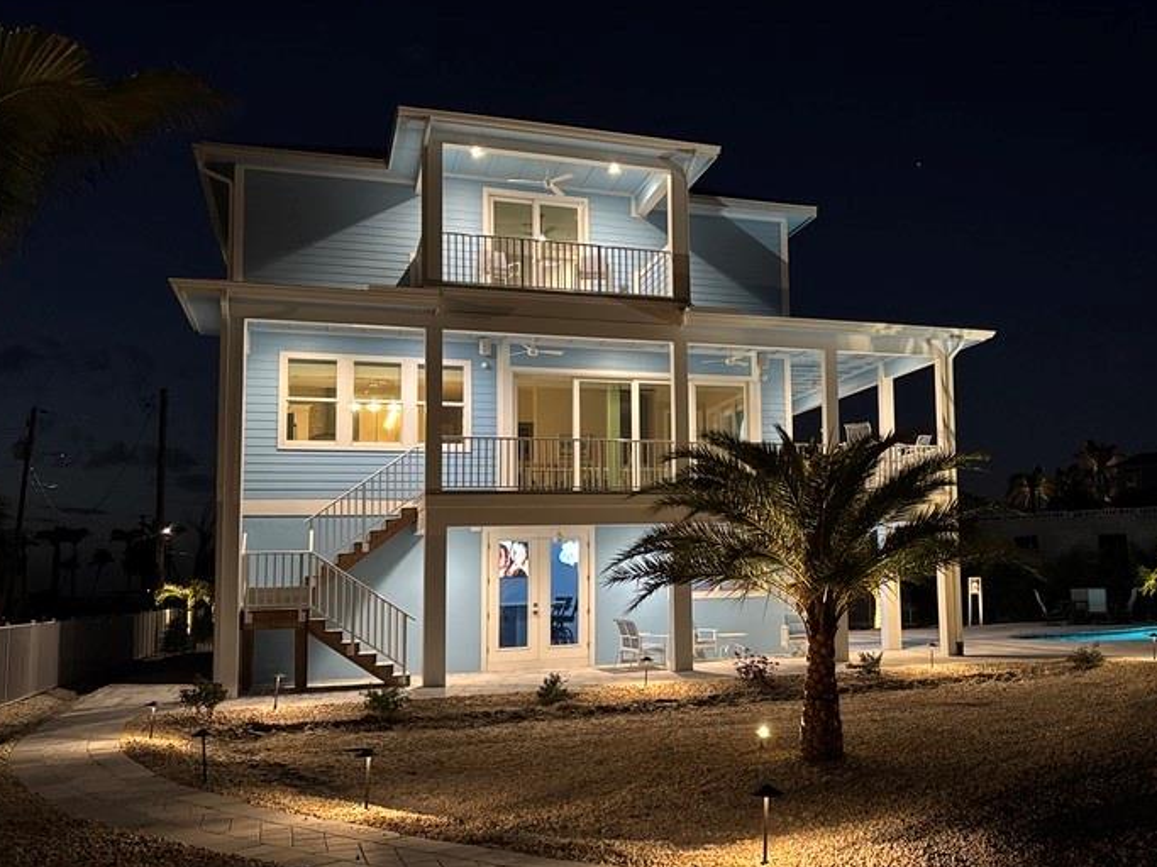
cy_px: 440
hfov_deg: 49.6
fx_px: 1203
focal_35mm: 36
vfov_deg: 39.6
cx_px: 844
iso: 1000
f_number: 1.78
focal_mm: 6.76
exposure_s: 1/30
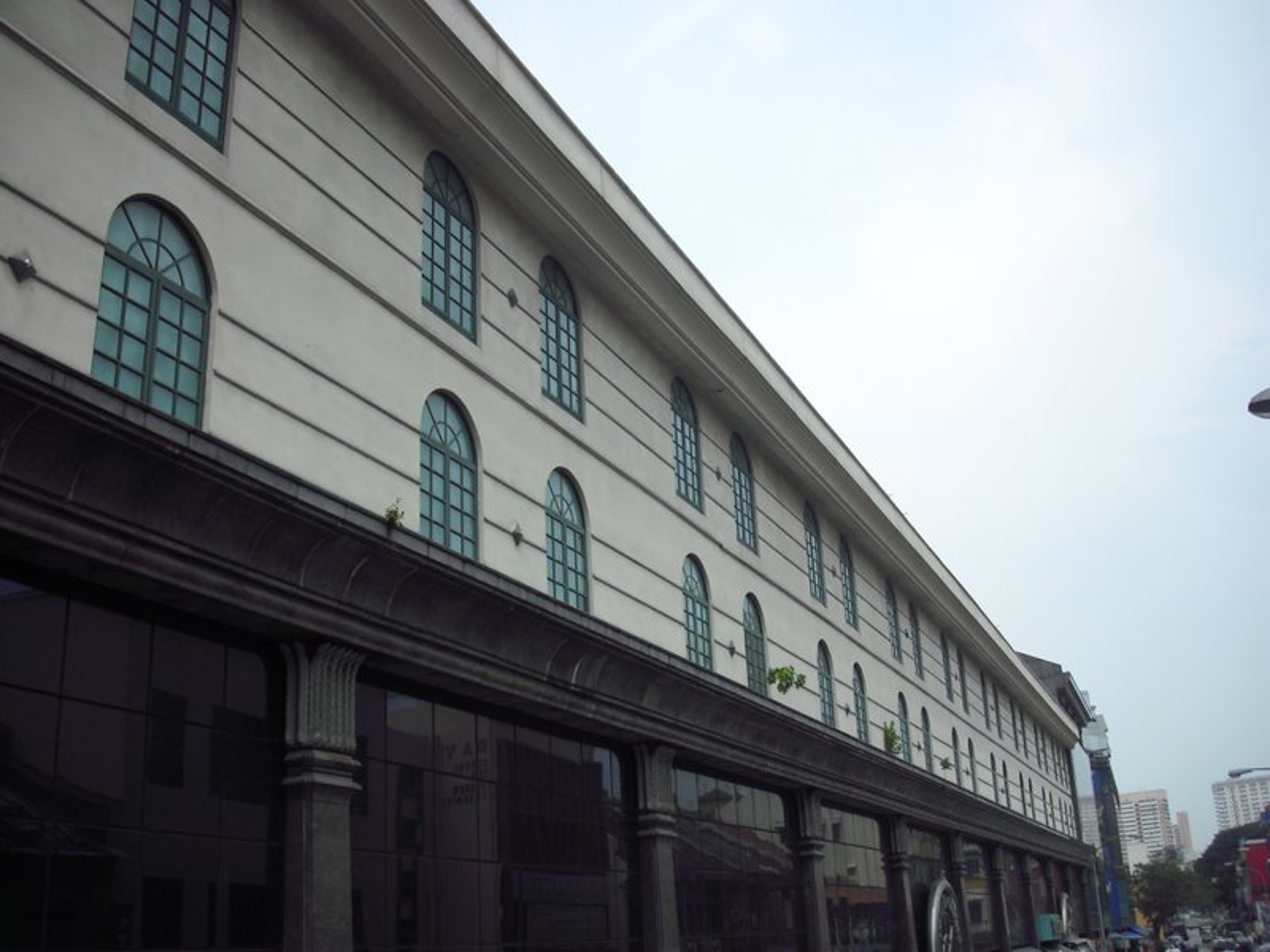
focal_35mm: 38
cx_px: 635
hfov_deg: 49.0
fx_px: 1394
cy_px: 476
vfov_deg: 37.7
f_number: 8
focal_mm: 6.2
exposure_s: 1/250
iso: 100
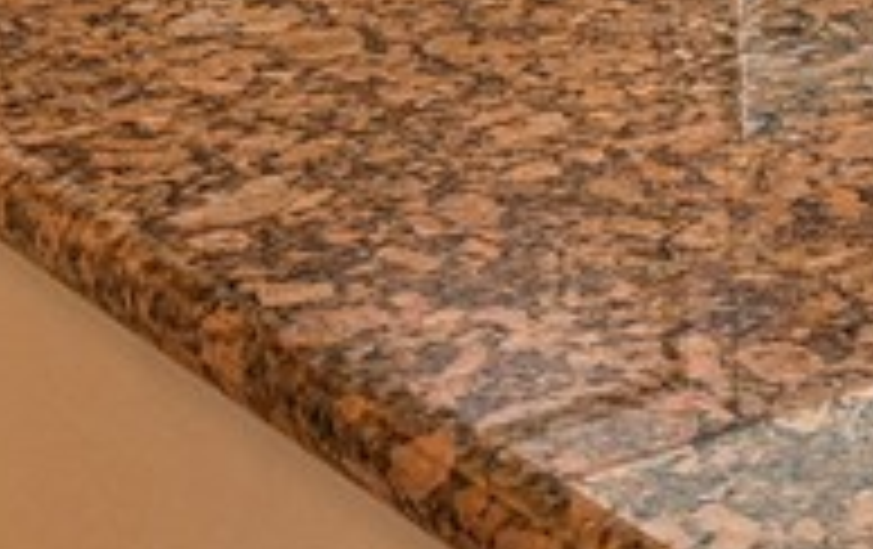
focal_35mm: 134
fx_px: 3194
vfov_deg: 9.4
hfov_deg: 14.2
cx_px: 1449
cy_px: -428
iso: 160
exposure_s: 1/60
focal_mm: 6.76
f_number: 1.78
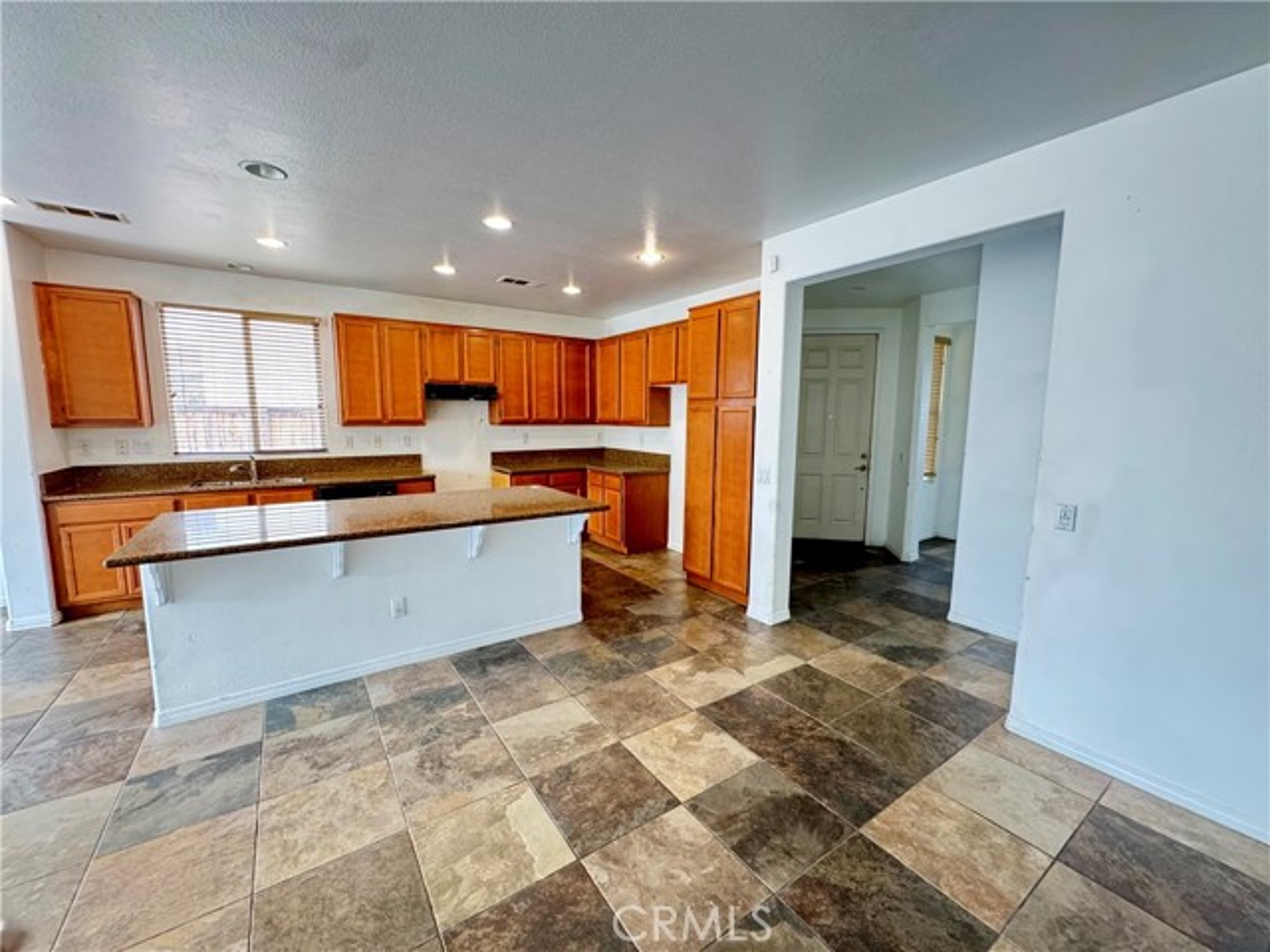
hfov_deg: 102.1
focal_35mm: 14
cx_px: 635
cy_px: 476
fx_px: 514
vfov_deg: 85.7
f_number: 2.2
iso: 320
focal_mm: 2.22
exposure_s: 1/60
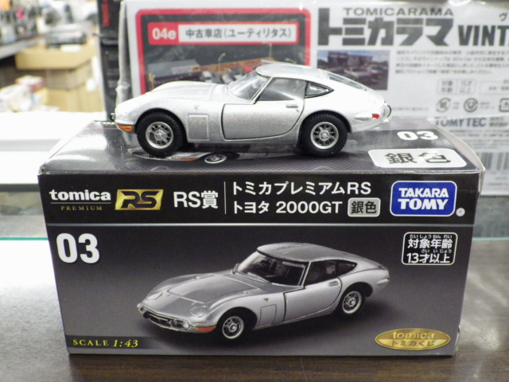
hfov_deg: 45.8
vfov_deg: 35.1
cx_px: 254
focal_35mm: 41
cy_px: 191
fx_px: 603
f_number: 3.6
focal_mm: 7.4
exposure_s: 1/25
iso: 1000
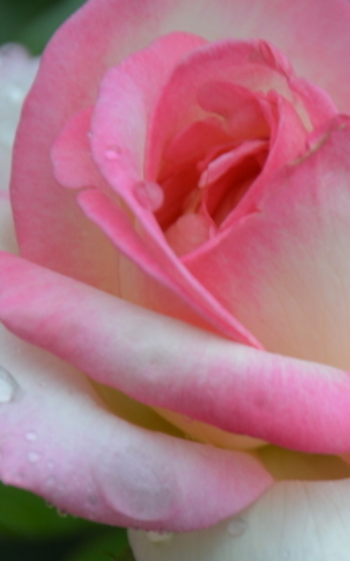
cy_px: 318
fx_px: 11519
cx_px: 215
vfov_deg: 2.8
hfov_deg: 1.7
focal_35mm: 754
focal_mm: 200
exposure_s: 1/80
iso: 200
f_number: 6.3
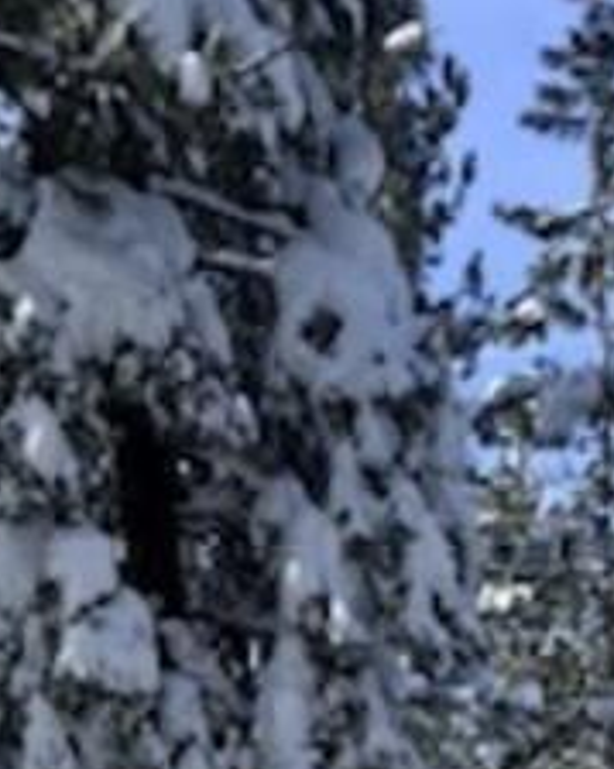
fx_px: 1182
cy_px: 1296
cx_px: 384
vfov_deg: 23.6
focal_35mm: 52
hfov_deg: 29.0
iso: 50
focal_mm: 2.22
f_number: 2.2
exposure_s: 1/1126
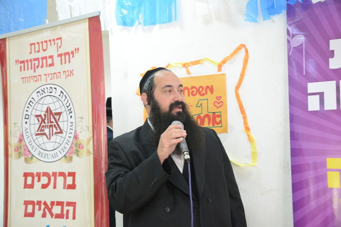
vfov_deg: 27.0
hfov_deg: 39.6
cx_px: 170
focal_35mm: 50
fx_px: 474
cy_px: 114
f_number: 5
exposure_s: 1/60
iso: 4000
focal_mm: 50
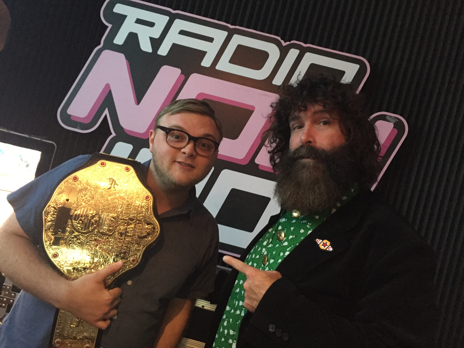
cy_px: 174
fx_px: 389
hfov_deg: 61.7
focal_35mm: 29
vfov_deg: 48.2
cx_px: 232
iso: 400
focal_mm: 4.15
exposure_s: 1/15
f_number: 2.2
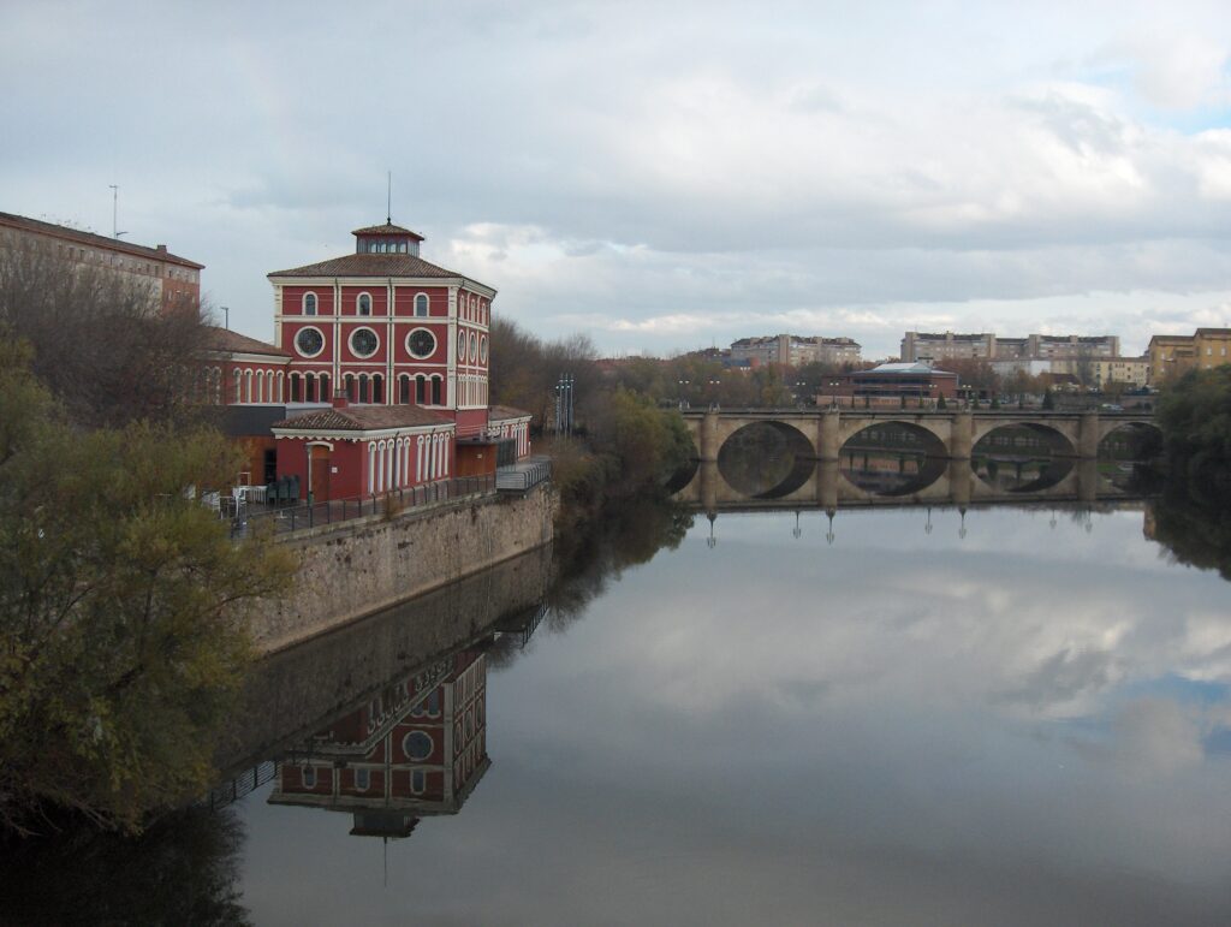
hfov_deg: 47.8
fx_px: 1389
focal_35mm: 39
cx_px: 616
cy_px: 464
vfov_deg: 36.9
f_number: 4.8
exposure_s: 1/251
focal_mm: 8
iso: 100
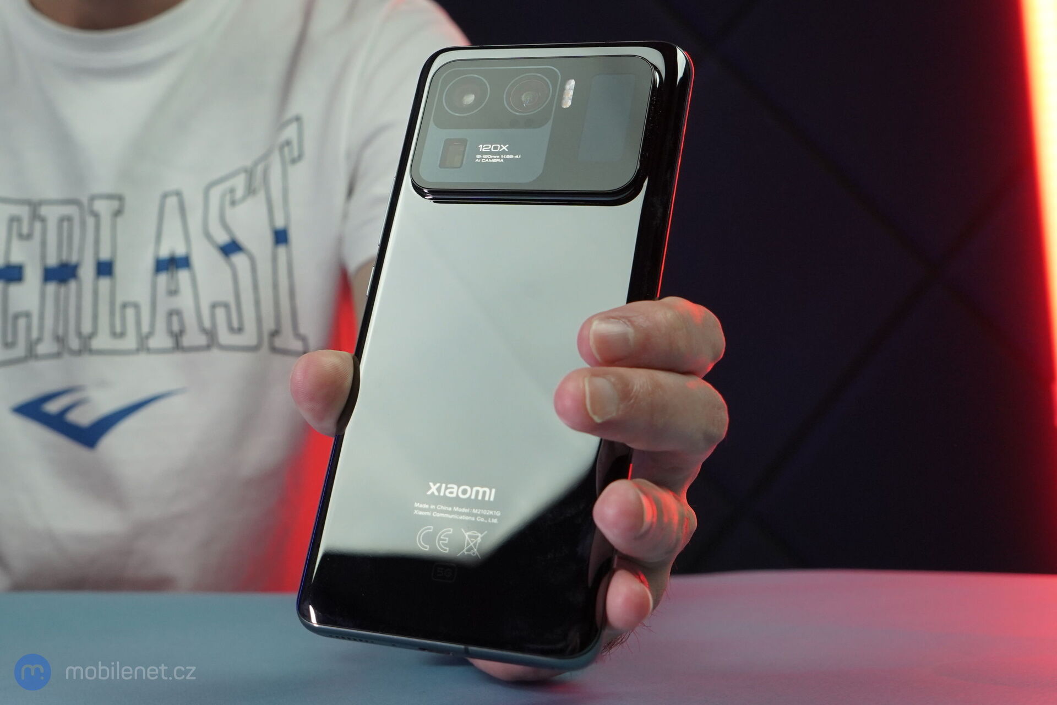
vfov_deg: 36.9
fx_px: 1057
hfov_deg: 53.1
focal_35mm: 36
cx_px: 528
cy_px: 352
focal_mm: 36
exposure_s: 1/200
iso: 1600
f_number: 8
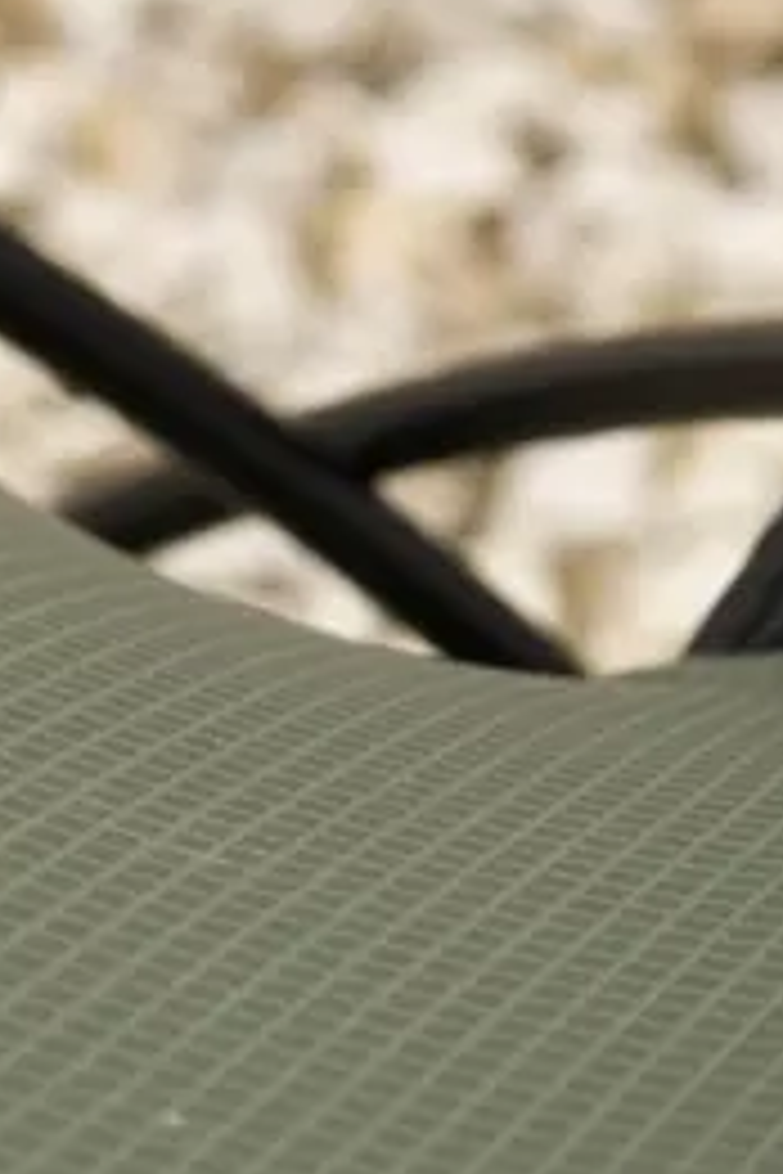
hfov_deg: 5.4
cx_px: 171
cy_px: 789
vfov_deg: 8.1
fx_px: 8238
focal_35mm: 253
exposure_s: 1/125
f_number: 8
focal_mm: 55
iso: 100
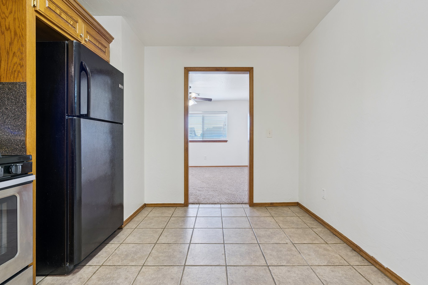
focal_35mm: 16
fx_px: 190
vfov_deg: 73.8
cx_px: 214
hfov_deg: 96.7
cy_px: 142
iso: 200
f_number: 7.1
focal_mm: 16
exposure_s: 1/4
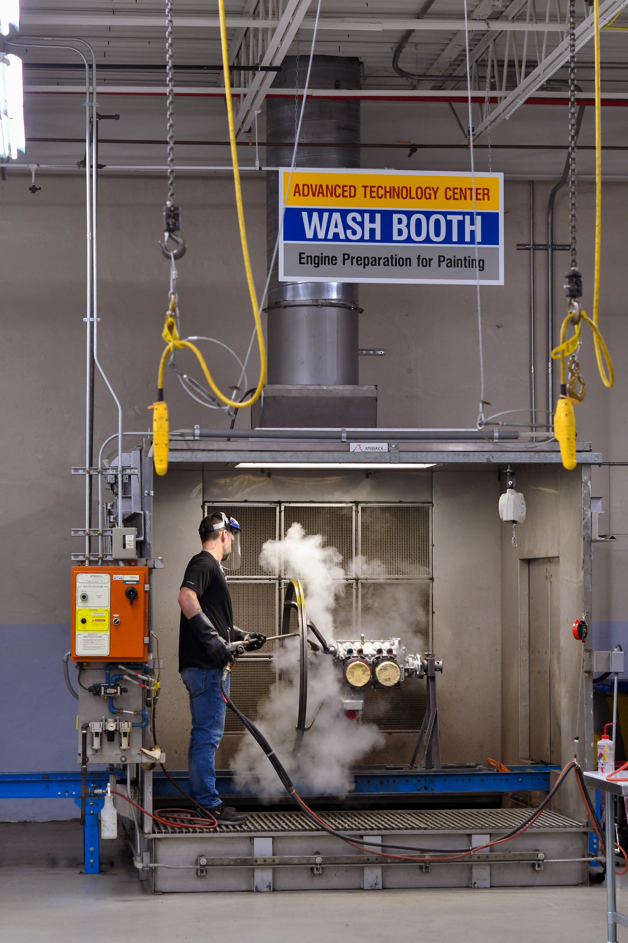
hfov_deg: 15.2
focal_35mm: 90
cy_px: 472
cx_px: 314
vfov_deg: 22.6
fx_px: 2355
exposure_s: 1/160
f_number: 4.5
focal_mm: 60
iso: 800
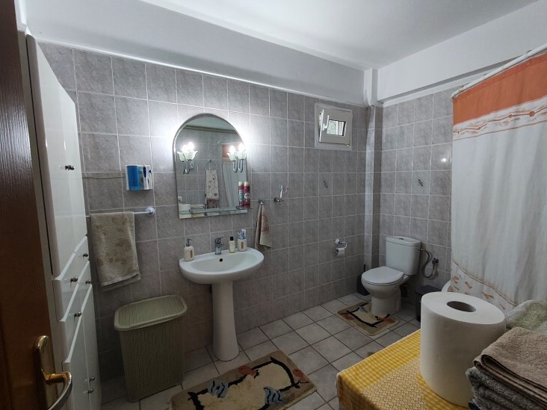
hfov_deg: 94.4
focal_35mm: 16
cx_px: 286
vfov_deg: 78.1
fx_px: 253
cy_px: 208
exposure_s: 1/50
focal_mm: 1.65
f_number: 2.2
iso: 640
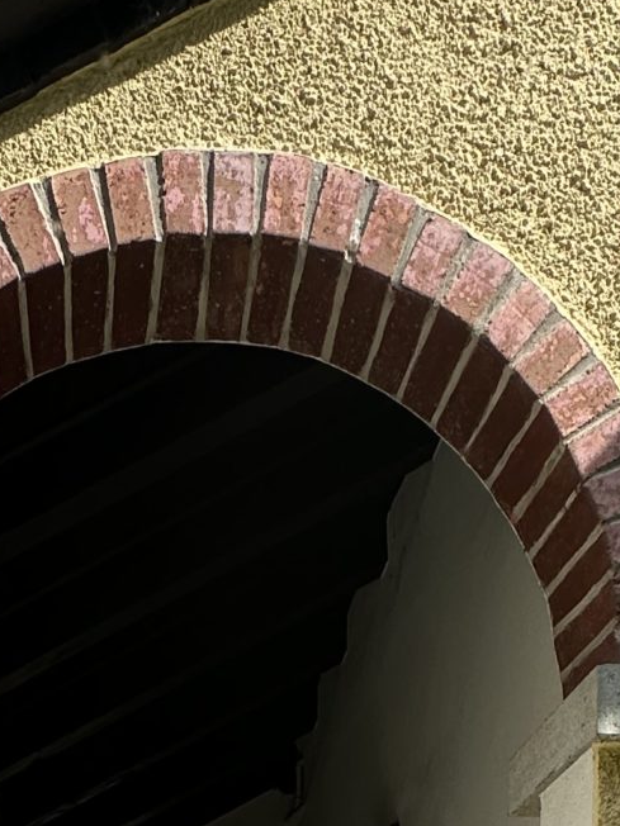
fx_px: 1313
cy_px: 1283
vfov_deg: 25.1
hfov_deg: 26.4
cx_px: 205
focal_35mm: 55
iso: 50
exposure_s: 1/1473
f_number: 2.2
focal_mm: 2.22
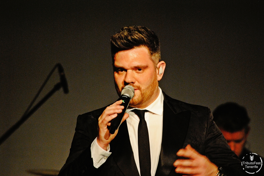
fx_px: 3303
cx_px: 132
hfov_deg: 4.6
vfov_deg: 3.1
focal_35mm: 450
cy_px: 88
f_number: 5.6
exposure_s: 1/30
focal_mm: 300
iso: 1600
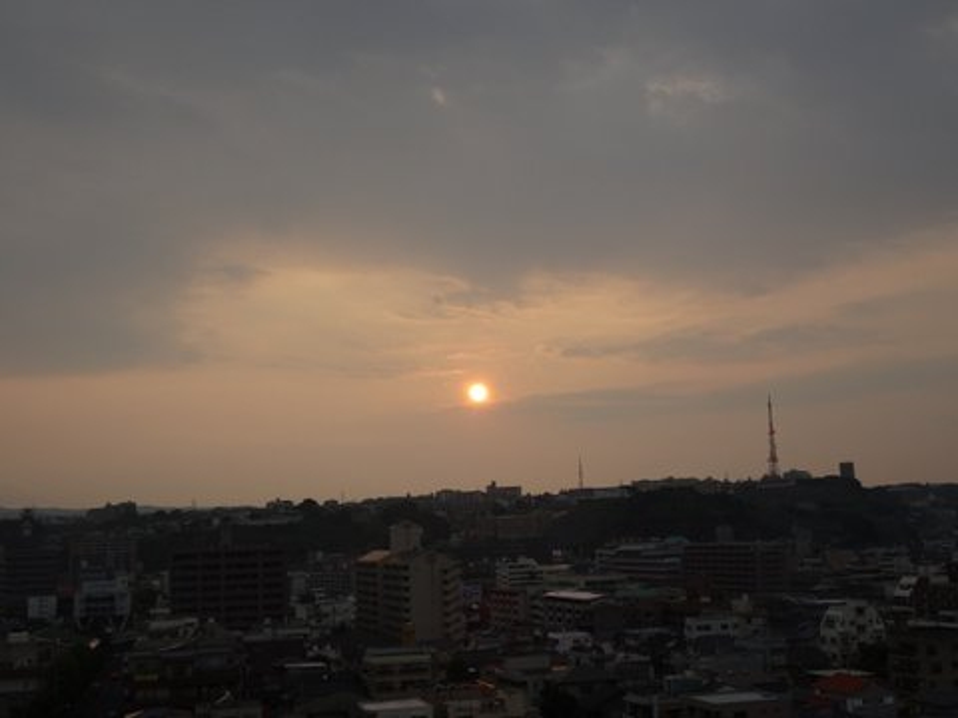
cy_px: 359
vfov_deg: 33.6
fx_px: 1190
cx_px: 479
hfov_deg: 43.9
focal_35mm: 43
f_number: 4.5
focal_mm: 7.3
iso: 80
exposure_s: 1/640
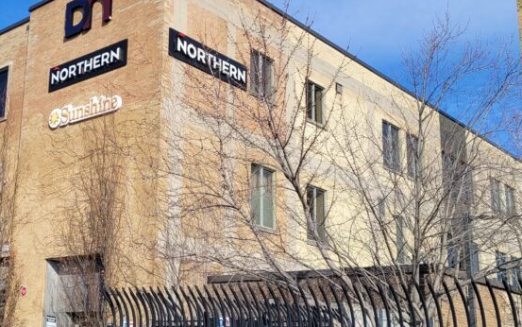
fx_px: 726
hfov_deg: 38.8
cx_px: 149
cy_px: 179
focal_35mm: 51
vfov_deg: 25.4
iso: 40
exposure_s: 1/2775
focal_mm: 5.4
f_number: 1.8
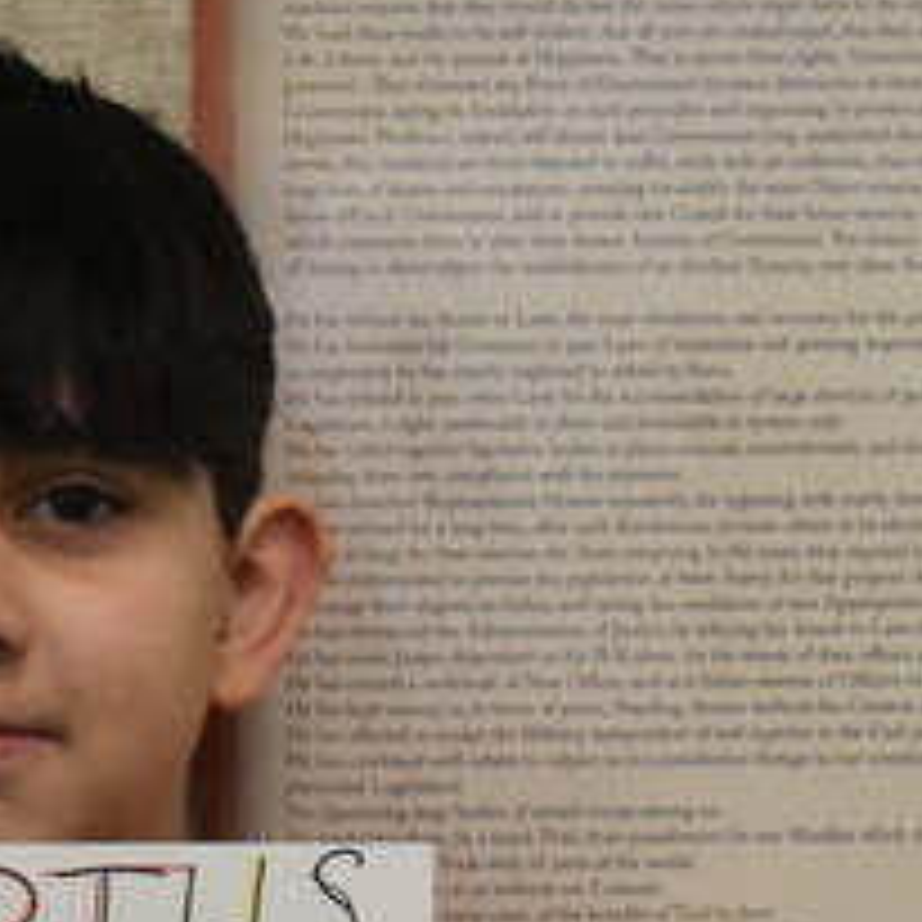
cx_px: -9
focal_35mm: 255
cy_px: 1109
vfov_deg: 6.8
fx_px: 7684
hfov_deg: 6.8
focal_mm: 40
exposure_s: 1/125
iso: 1600
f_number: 4.8
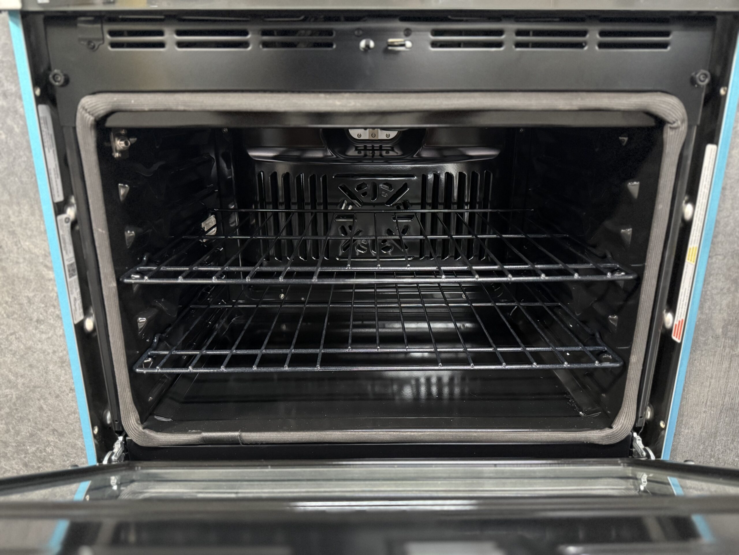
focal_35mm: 24
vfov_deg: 56.8
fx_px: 512
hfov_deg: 71.6
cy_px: 278
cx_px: 370
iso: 1000
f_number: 1.78
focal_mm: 6.76
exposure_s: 1/30
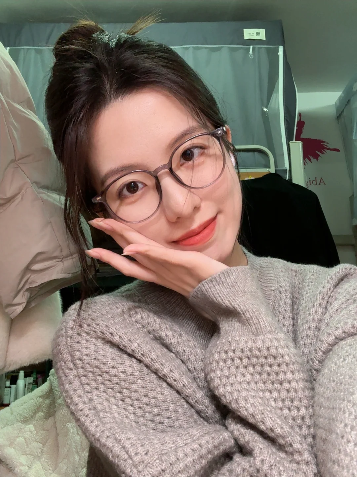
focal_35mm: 34
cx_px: 178
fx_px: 468
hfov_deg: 41.8
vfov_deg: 54.0
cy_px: 238
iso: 320
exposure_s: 1/56
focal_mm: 2.69
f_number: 1.9
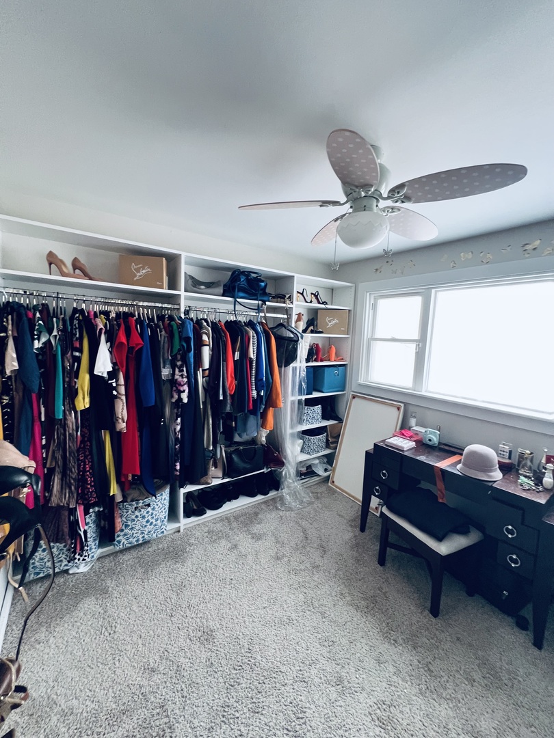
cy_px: 369
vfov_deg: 106.2
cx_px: 277
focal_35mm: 13
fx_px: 277
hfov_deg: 89.9
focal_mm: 1.57
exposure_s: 1/99
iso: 250
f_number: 1.8
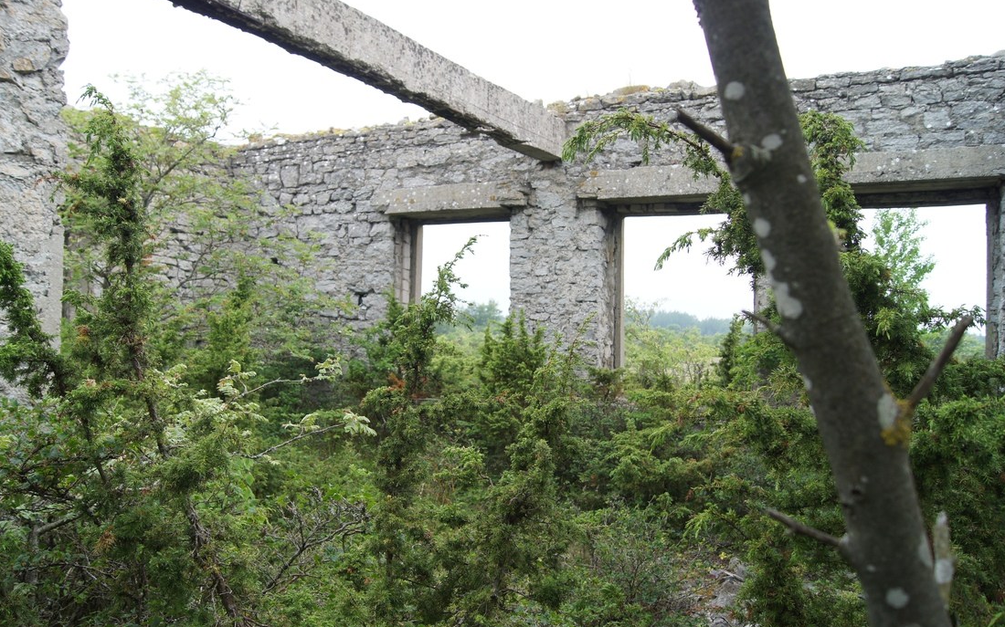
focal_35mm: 30
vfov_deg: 41.8
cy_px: 317
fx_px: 822
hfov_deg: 62.9
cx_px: 474
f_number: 5
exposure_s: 1/100
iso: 100
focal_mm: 18
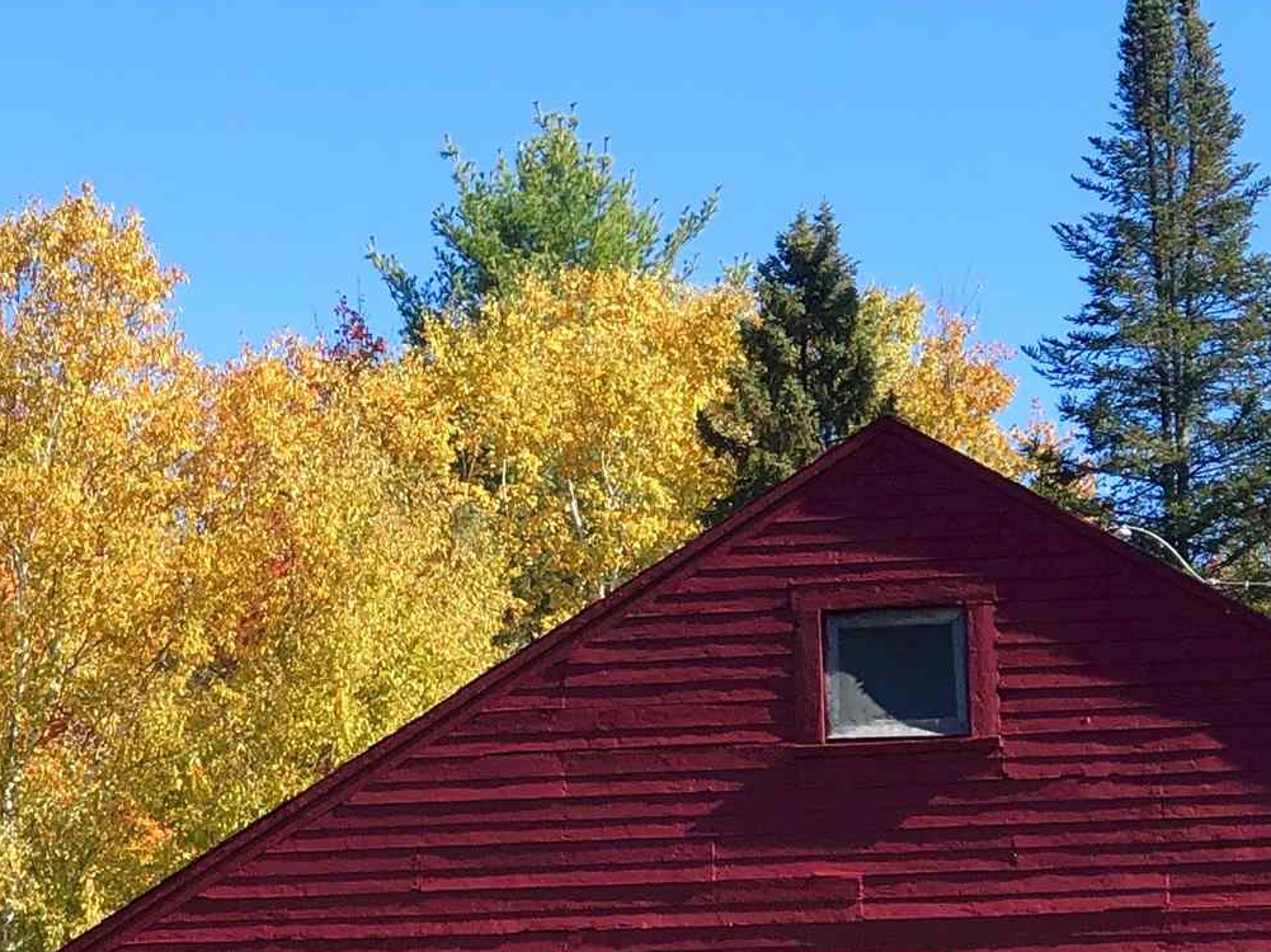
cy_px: 476
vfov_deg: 8.5
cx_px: 368
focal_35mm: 175
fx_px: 6423
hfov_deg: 11.3
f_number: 2.8
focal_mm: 6.6
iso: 20
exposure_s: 1/358
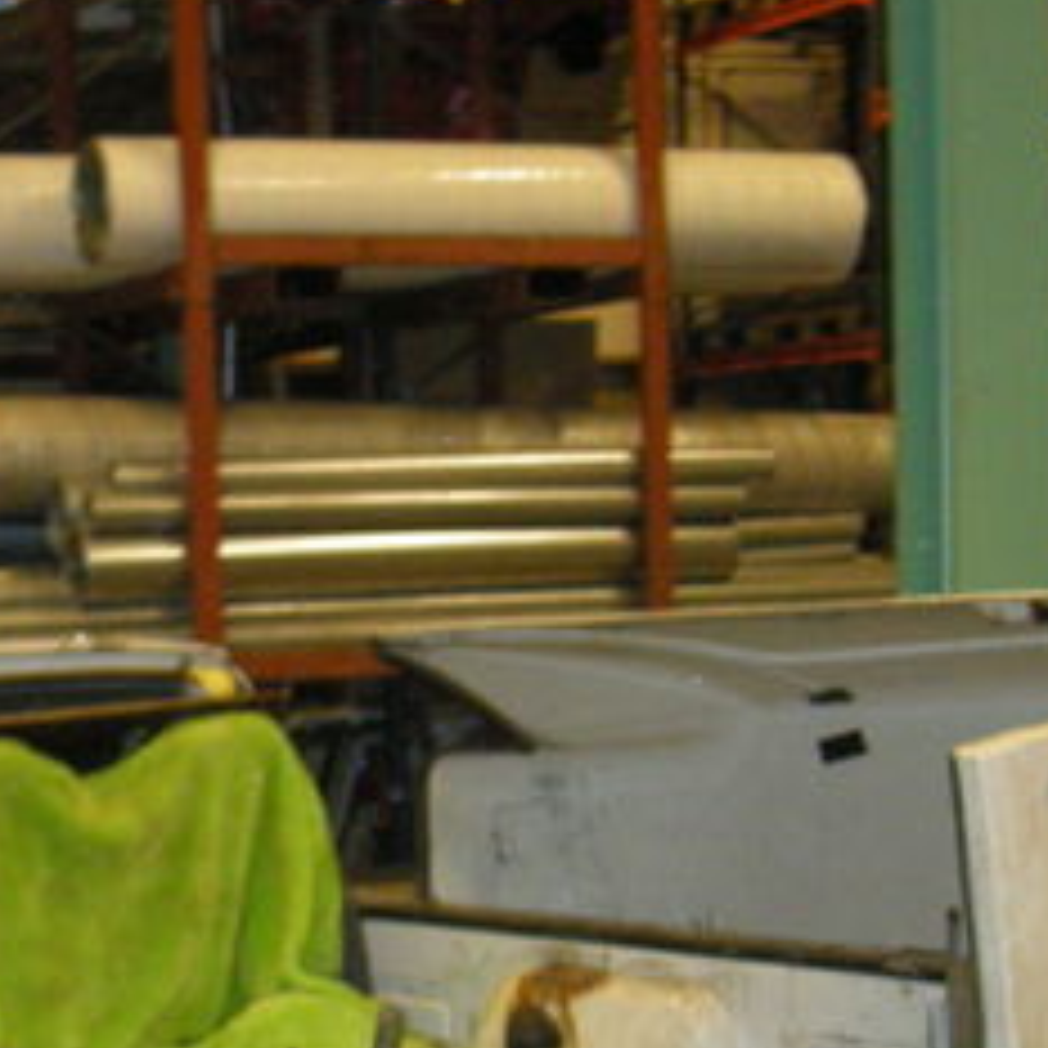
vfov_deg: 20.2
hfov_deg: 20.2
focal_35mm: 85
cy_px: 832
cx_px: 234
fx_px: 2911
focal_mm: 5.7
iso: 267
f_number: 2.8
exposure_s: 1/30
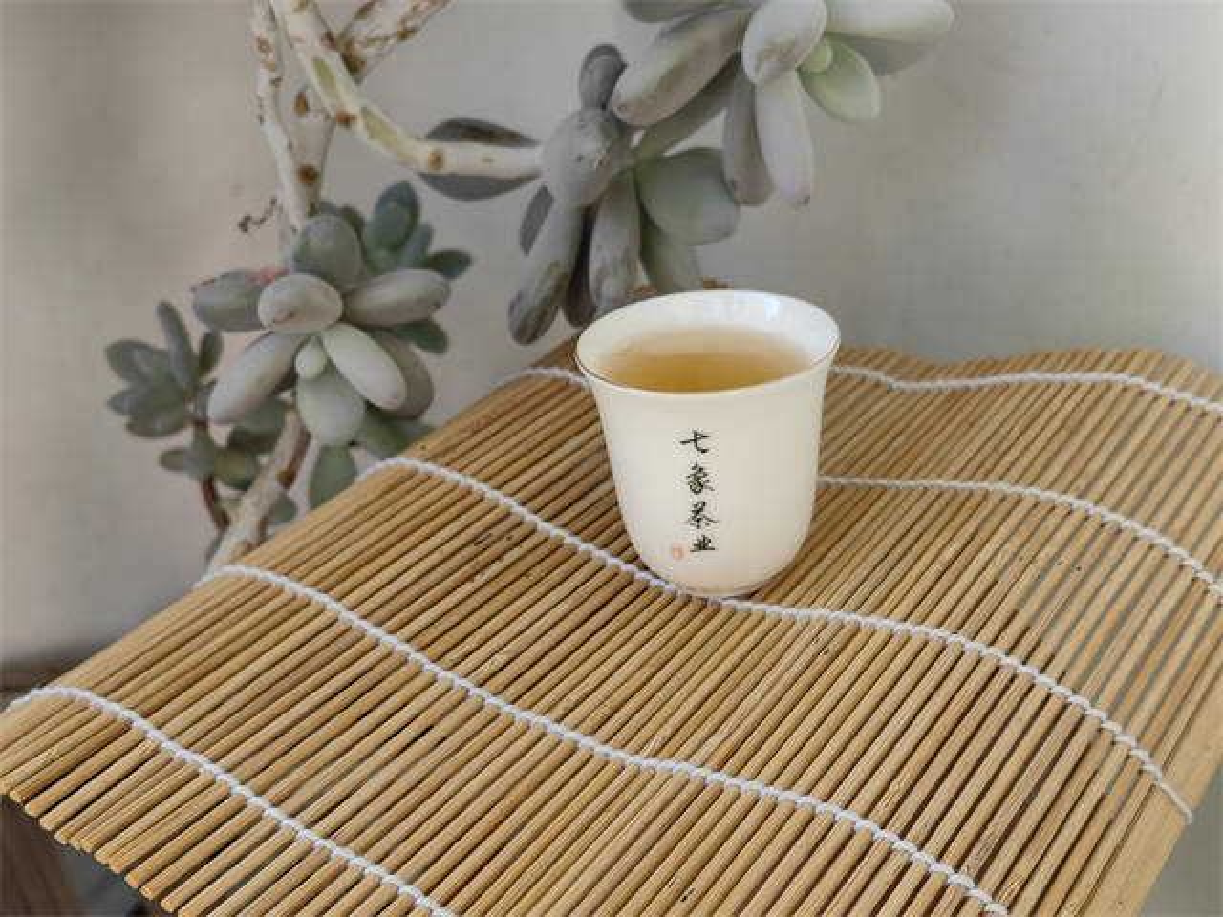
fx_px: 1873
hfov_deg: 36.2
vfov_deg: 27.5
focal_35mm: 53
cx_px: 612
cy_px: 458
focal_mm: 5.54
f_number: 1.8
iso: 80
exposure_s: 1/174
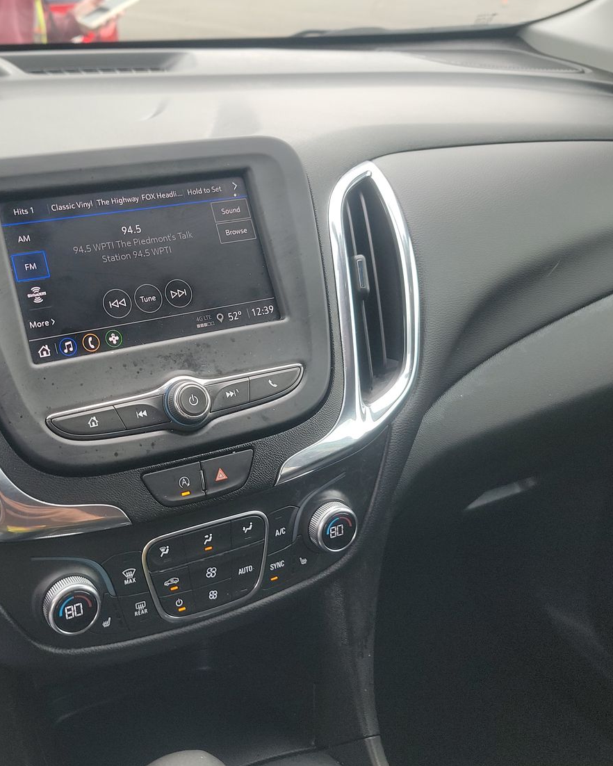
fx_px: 771
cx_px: 163
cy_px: 361
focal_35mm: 34
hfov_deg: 42.2
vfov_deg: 52.8
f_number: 1.8
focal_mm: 6.7
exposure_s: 1/119
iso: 84
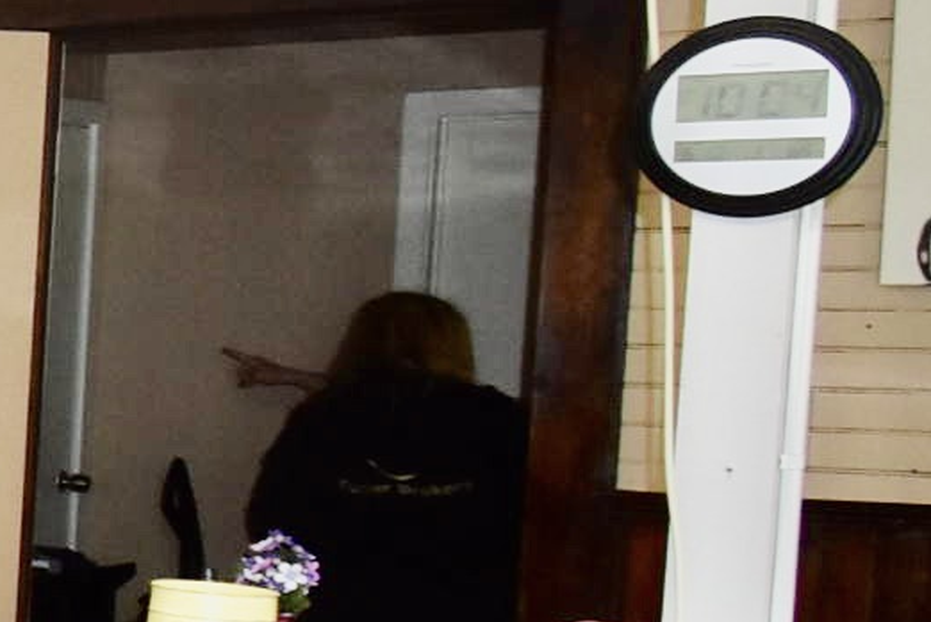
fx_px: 2226
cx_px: -1446
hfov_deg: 13.9
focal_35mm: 86
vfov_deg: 15.8
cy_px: 469
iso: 800
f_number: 4.5
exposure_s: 1/125
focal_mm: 10
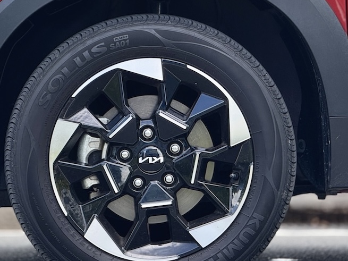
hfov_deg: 9.0
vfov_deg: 6.7
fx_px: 2211
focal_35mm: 220
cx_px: 98
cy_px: 75
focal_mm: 15.66
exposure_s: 1/125
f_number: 2.8
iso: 64
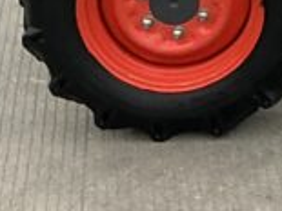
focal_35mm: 185
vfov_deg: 7.3
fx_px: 1506
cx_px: 673
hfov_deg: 9.5
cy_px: -357
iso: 25
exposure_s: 1/944
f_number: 1.8
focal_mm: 3
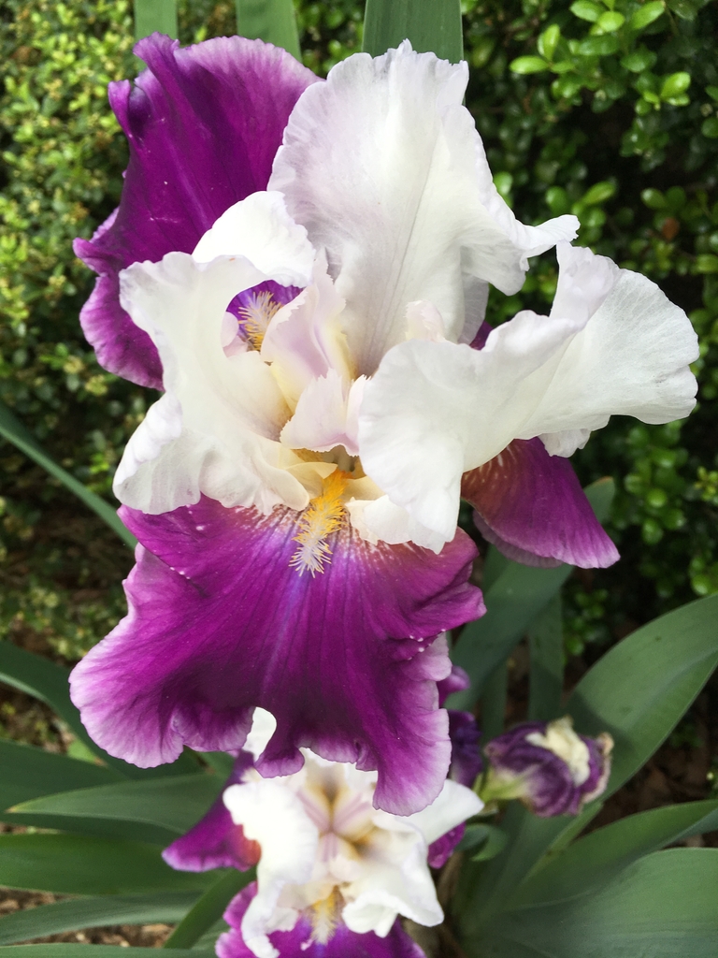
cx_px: 359
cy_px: 479
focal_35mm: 29
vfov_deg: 61.7
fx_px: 802
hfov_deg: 48.2
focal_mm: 4.15
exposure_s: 1/248
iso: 25
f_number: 2.2
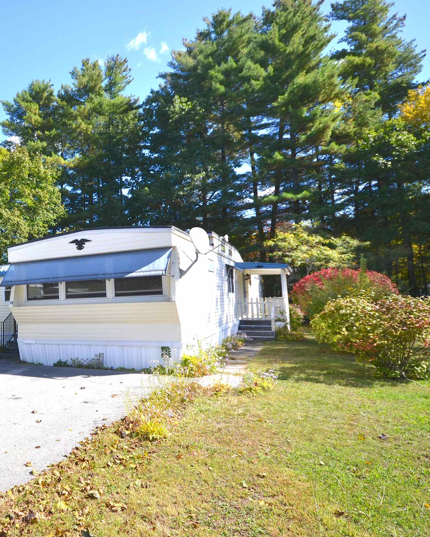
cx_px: 54
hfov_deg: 49.7
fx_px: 414
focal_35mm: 26
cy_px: 268
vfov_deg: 66.0
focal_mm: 12
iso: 100
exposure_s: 1/200
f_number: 7.1
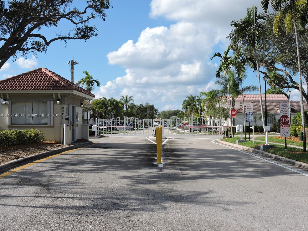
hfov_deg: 46.8
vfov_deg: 36.0
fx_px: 356
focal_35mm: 40
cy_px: 116
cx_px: 154
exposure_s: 1/1000
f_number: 3.8
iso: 100
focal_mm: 7.2
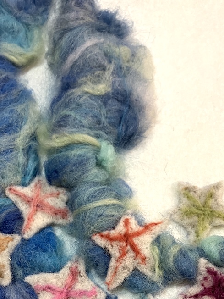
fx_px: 380
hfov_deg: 32.8
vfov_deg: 41.3
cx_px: 132
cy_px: 233
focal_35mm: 44
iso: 160
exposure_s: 1/50
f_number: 1.8
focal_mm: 3.99
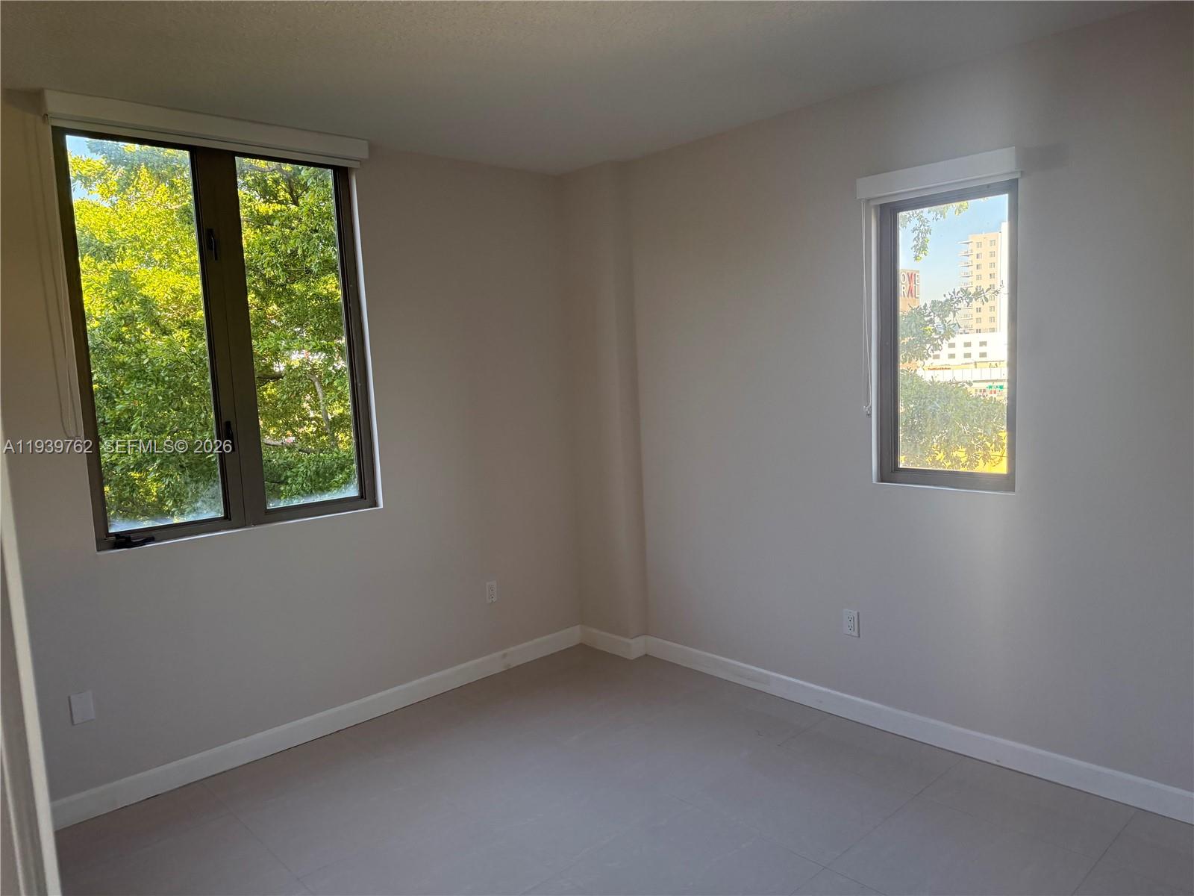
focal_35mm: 24
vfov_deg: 56.8
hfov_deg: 71.6
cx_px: 597
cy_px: 448
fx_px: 828
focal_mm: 6.76
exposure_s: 1/209
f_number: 1.78
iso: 200
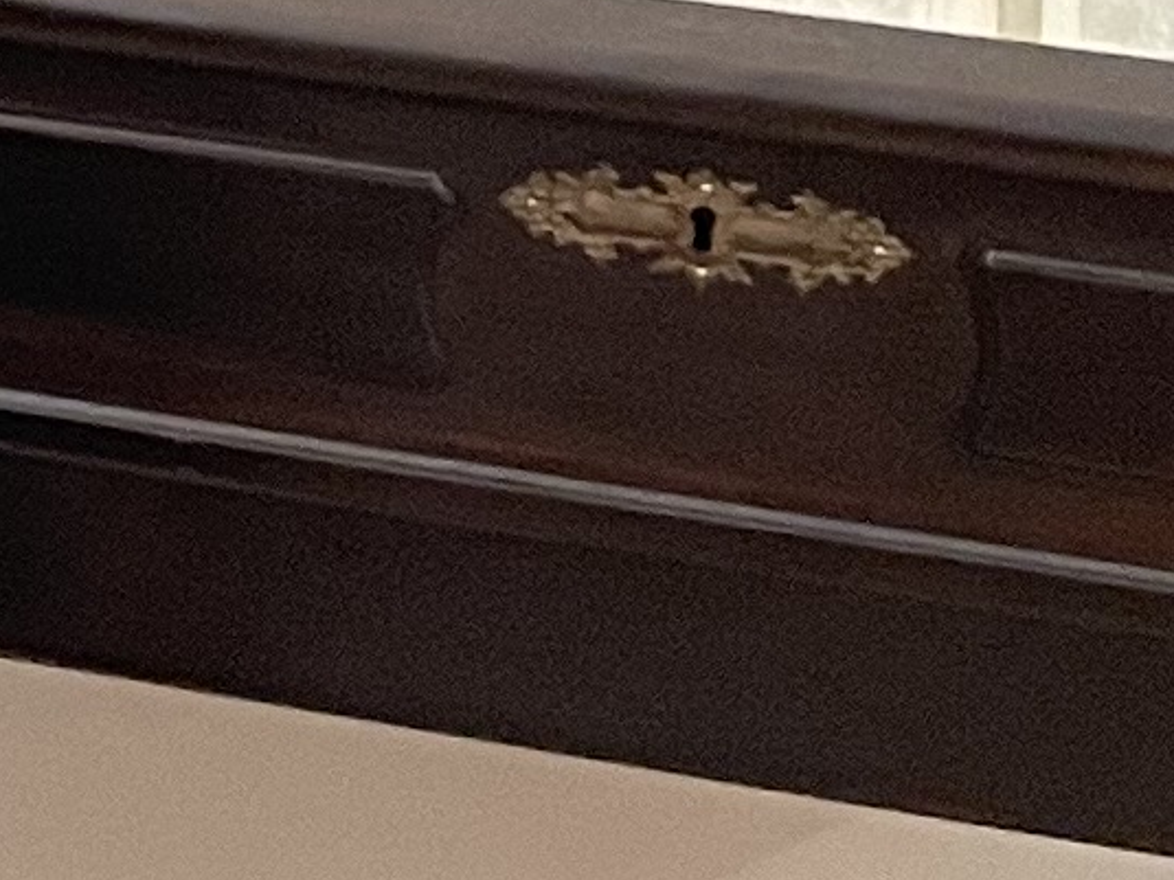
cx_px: -2477
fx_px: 6646
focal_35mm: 196
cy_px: -1170
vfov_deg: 7.2
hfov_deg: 8.3
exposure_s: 1/50
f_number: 1.6
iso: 100
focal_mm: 4.2
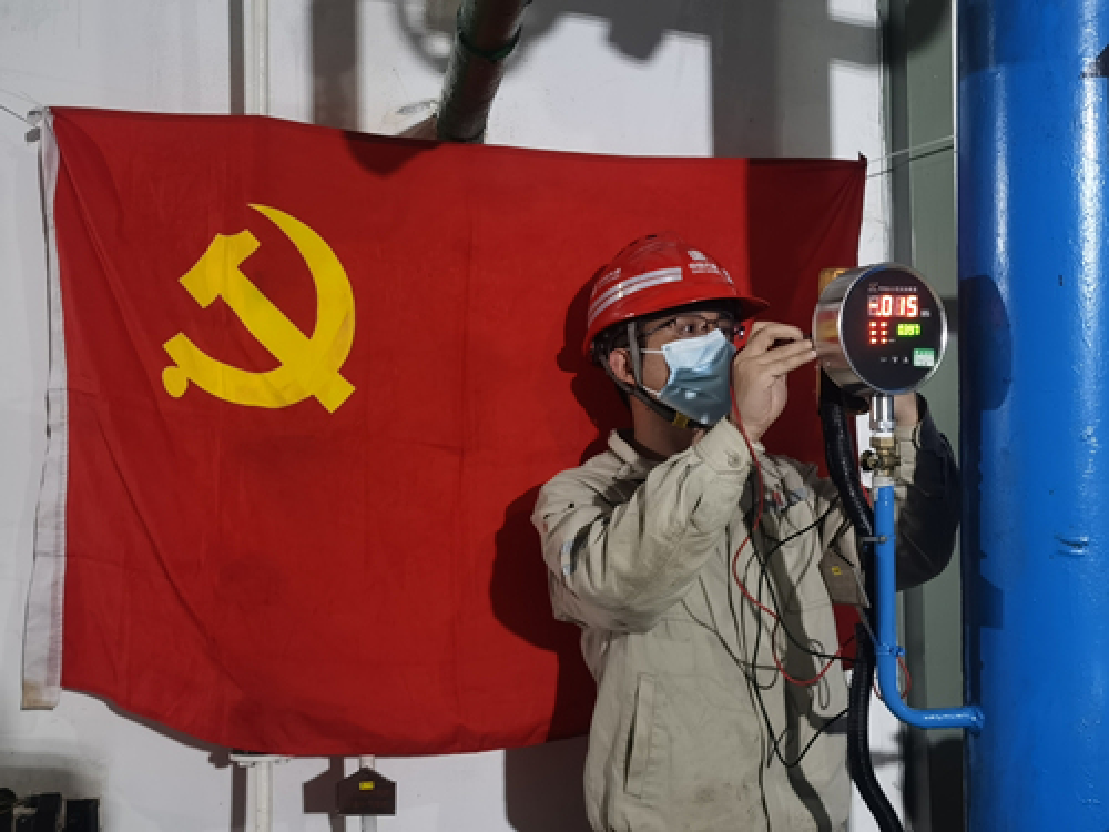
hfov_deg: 44.8
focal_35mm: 42
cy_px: 416
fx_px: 1346
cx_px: 554
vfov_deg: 34.3
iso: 320
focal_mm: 5.56
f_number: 1.6
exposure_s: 1/50
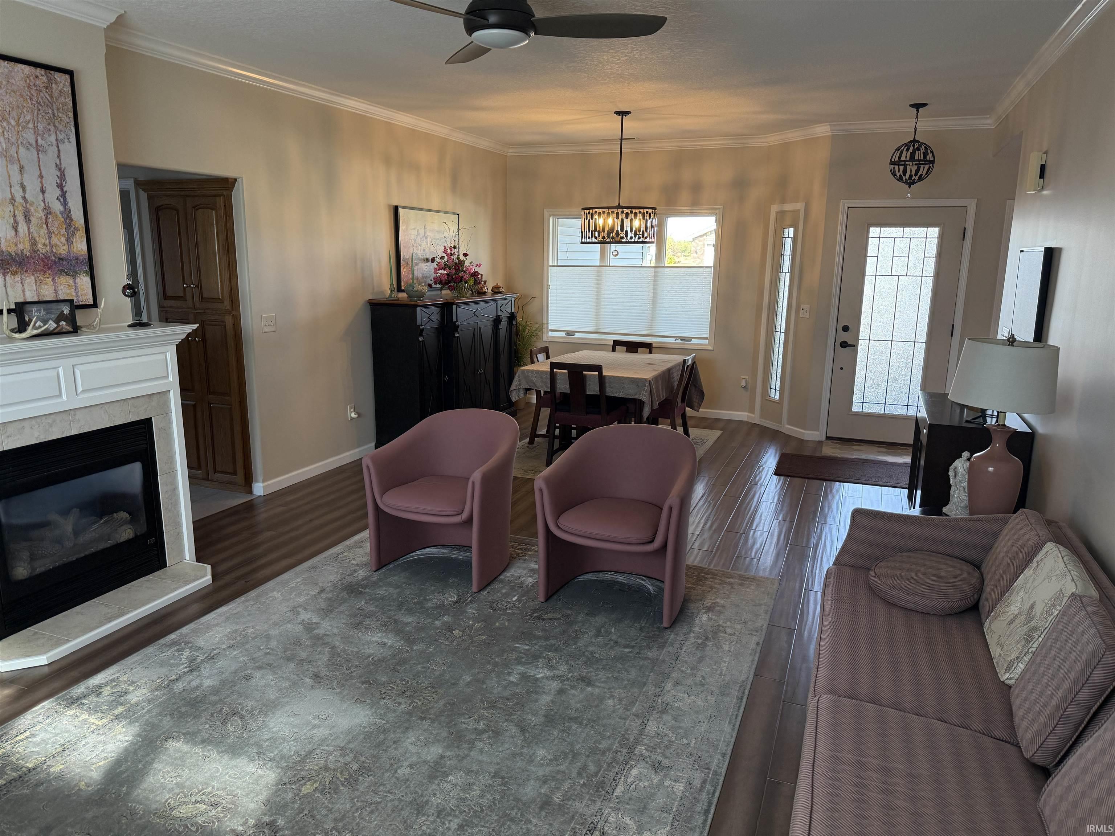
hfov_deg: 71.6
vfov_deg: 56.8
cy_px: 418
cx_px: 558
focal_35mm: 24
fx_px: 773
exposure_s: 1/120
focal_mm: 6.76
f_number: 1.78
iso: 125
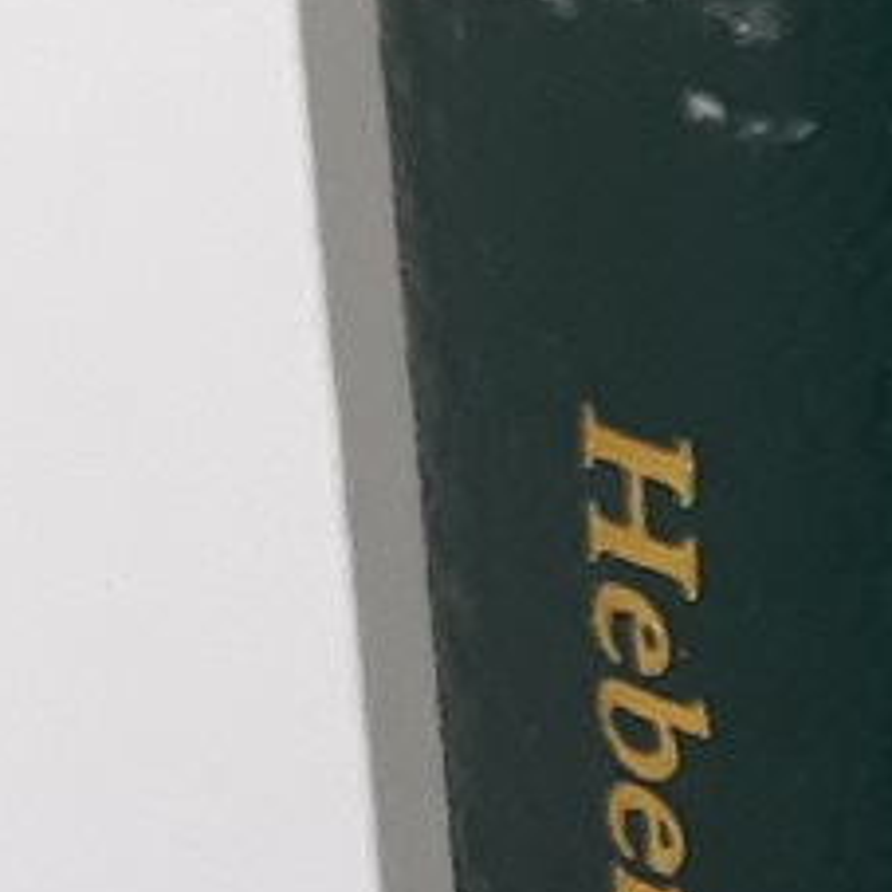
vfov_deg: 7.6
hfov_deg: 7.5
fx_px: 6560
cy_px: 1446
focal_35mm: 225
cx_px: 1772
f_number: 1.7
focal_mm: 3.7
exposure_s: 1/120
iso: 64
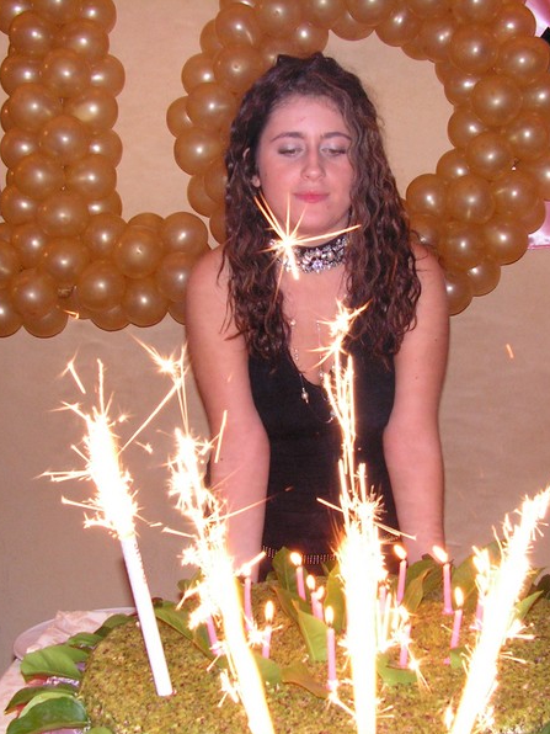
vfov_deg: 37.5
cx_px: 299
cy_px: 368
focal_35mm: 51
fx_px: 1080
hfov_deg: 28.5
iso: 200
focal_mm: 6.4
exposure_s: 1/40
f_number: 3.2
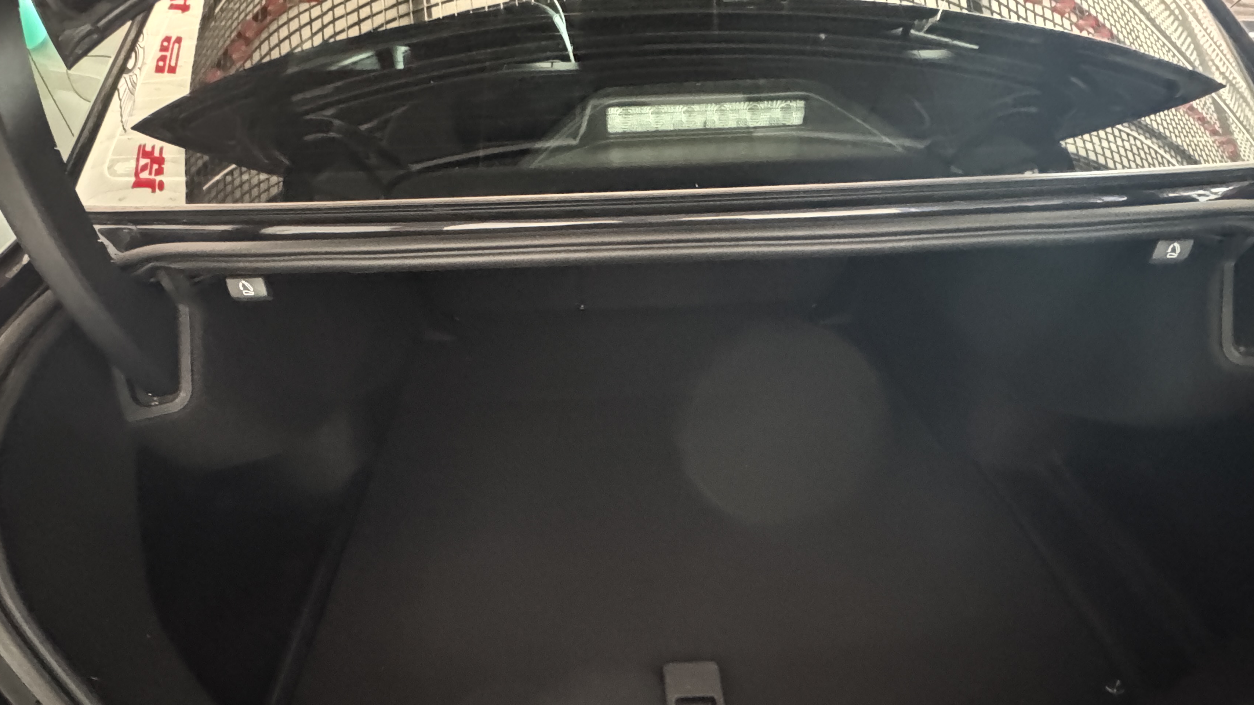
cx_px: 606
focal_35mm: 18
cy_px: 549
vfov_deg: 57.2
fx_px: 599
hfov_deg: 92.6
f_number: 2.2
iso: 2500
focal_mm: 2.22
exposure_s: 1/30
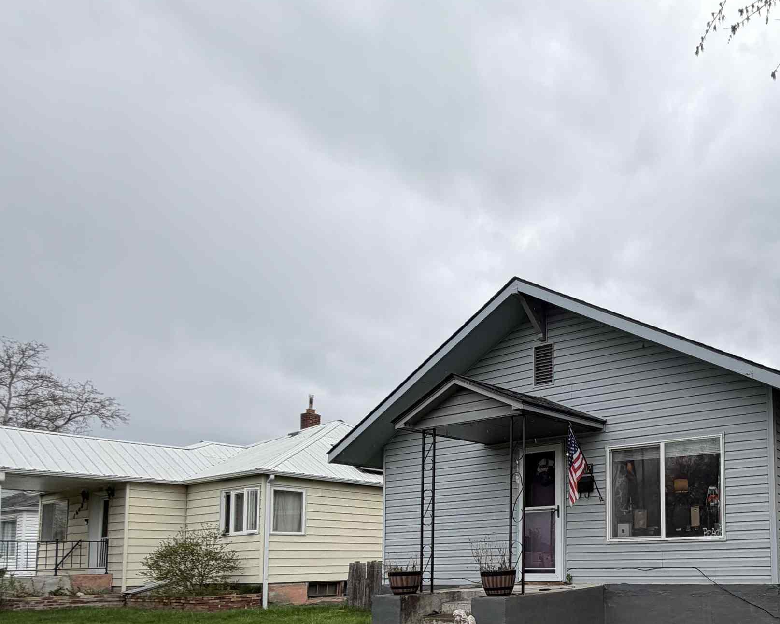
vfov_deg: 50.7
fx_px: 600
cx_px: 719
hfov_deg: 56.0
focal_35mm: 26
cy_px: 520
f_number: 2.2
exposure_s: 1/770
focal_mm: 2.22
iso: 32
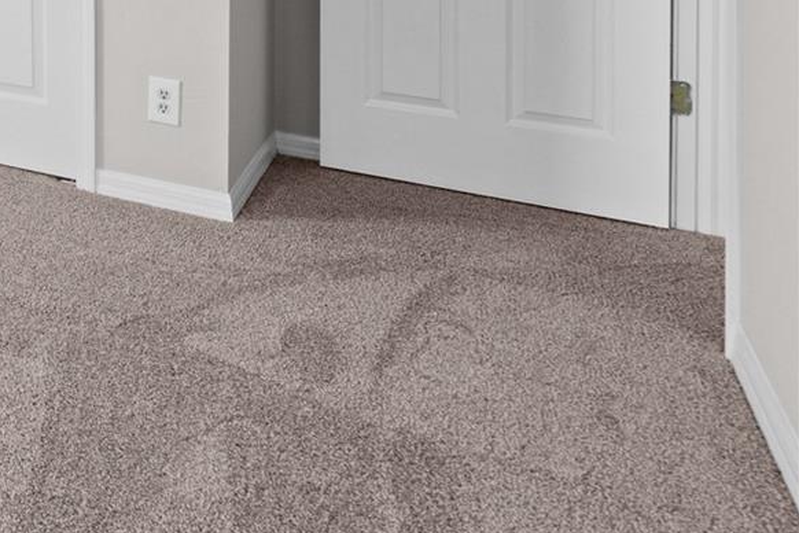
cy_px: -137
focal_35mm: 44
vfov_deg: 26.5
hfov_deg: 31.4
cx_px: -298
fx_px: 976
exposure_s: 1/13
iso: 500
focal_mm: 16
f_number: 8
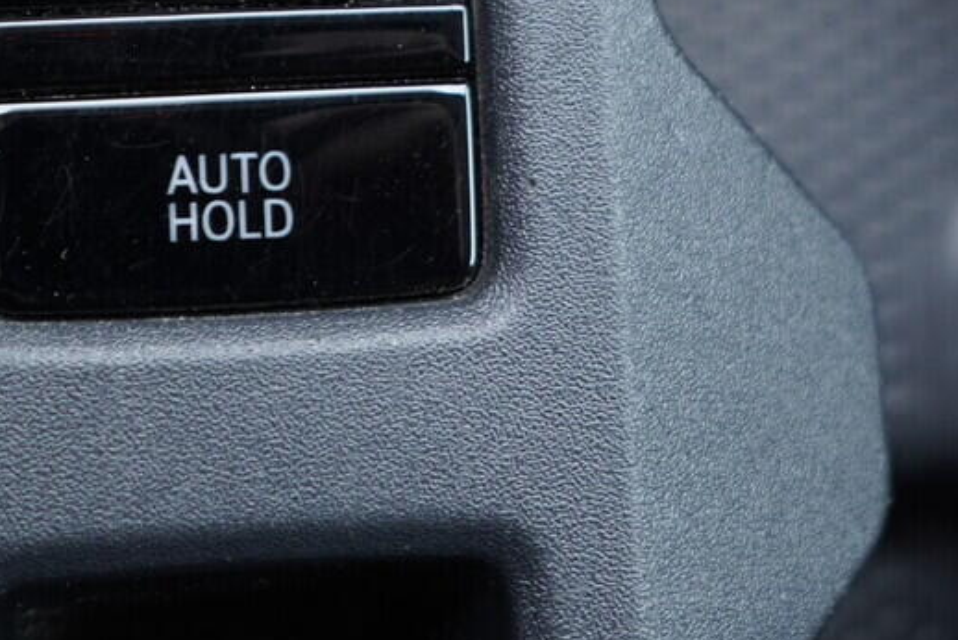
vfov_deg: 13.3
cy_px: -178
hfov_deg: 20.4
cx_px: 377
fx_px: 2662
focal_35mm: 100
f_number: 2.8
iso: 400
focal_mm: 24
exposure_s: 1/40
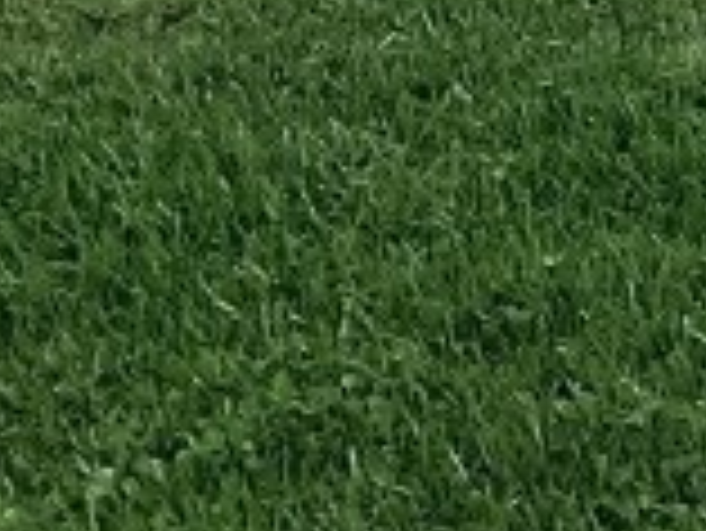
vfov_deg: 6.9
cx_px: 719
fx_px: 4123
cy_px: -860
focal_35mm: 202
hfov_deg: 9.7
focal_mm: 3.3
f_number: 2.4
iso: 25
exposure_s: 1/1773
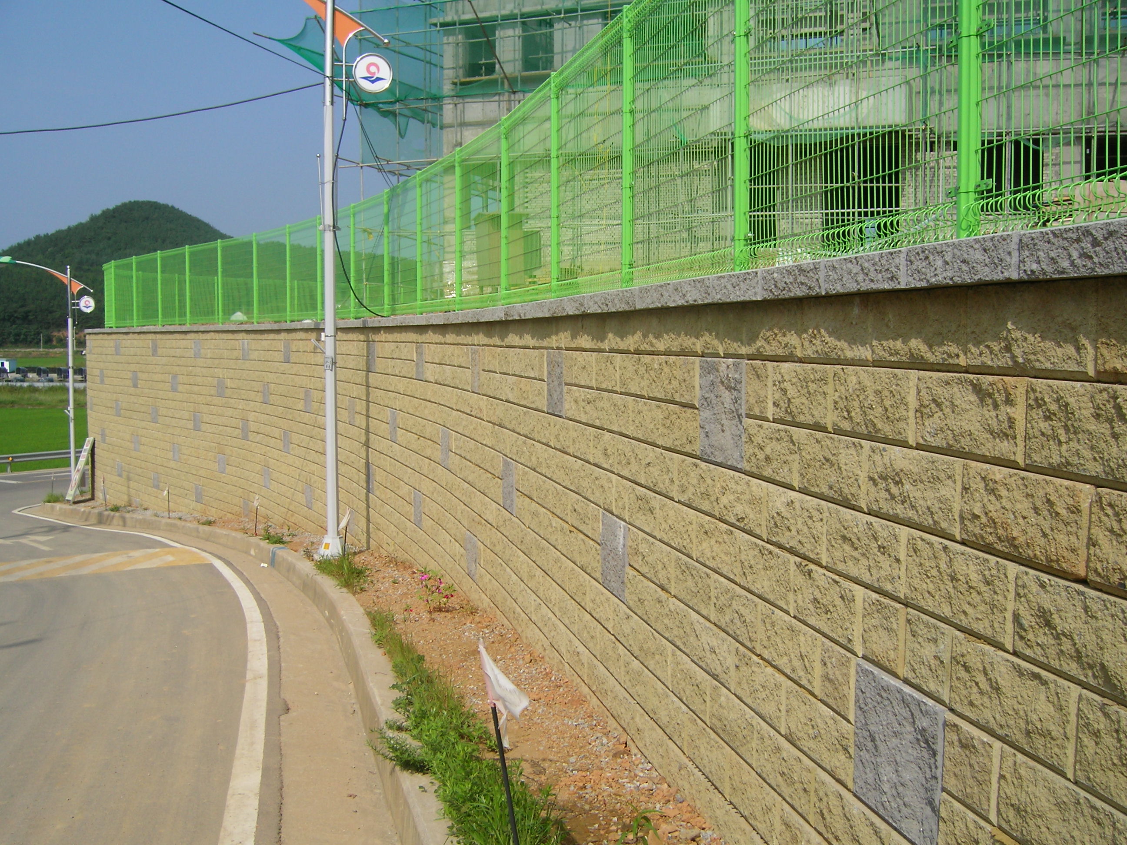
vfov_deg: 39.7
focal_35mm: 36
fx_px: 1172
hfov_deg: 51.4
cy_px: 422
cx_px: 564
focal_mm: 60
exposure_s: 1/500
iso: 64
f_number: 4.5
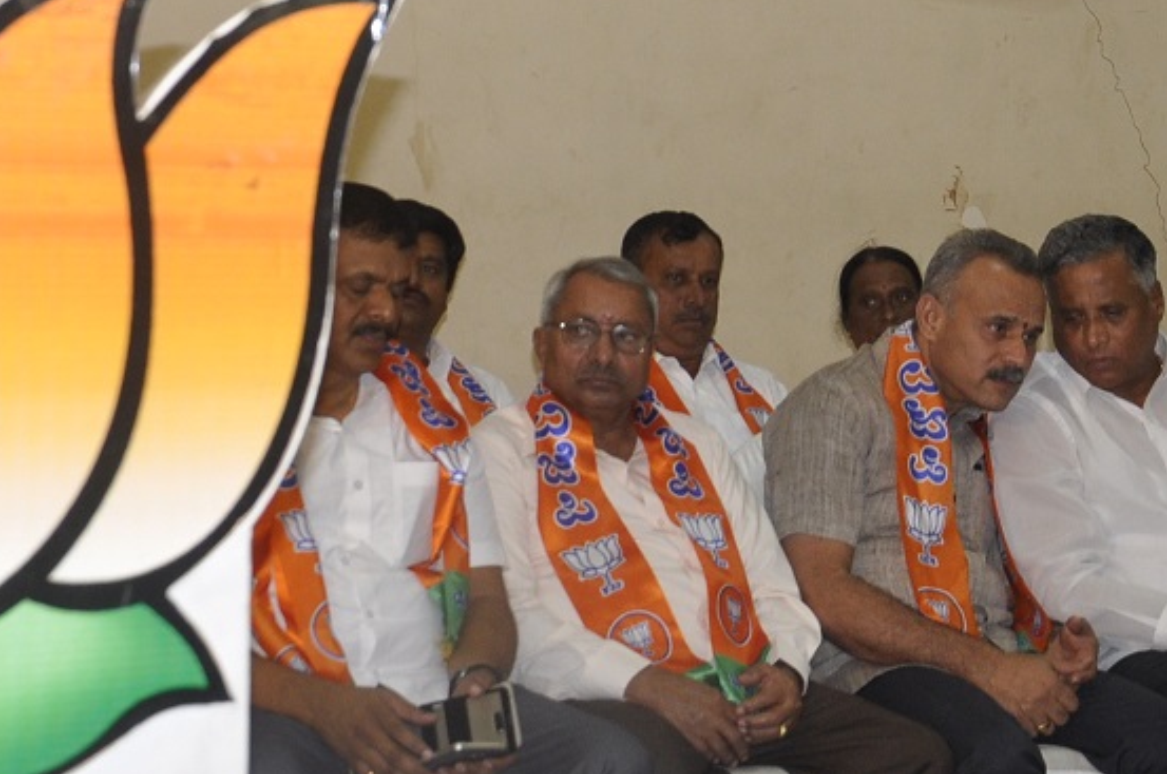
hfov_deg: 21.2
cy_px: -129
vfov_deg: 13.8
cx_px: 466
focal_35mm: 96
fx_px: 3107
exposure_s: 1/80
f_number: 3.8
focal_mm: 22
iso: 500
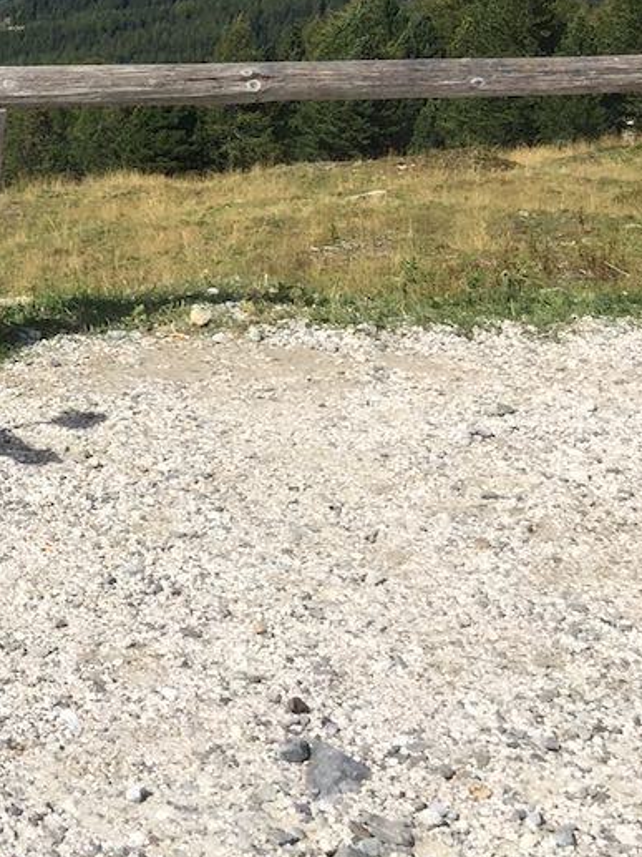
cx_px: -373
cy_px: 75
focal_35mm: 72
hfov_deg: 17.9
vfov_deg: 26.1
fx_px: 1780
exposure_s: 1/2326
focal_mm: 4.15
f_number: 2.2
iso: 32
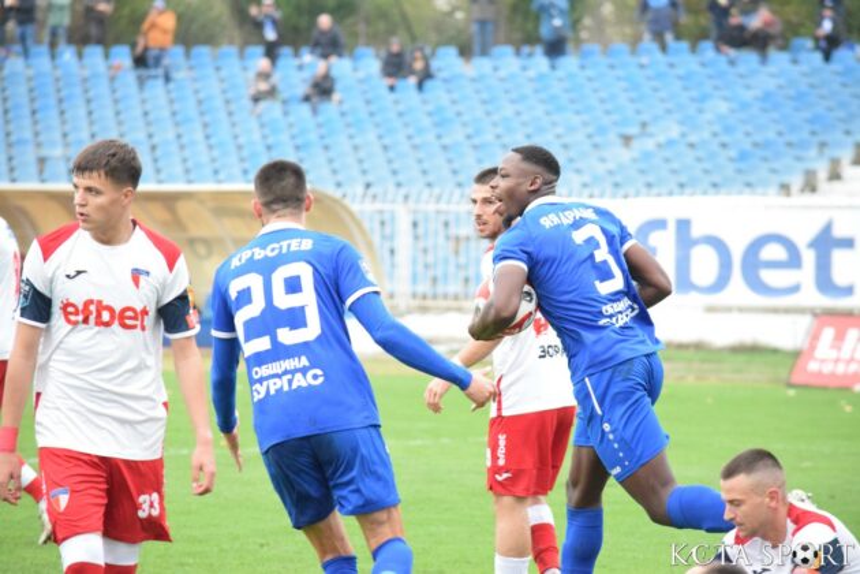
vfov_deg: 5.6
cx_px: 430
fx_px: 5912
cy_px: 287
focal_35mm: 248
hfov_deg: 8.3
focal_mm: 165
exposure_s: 1/1000
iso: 6400
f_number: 5
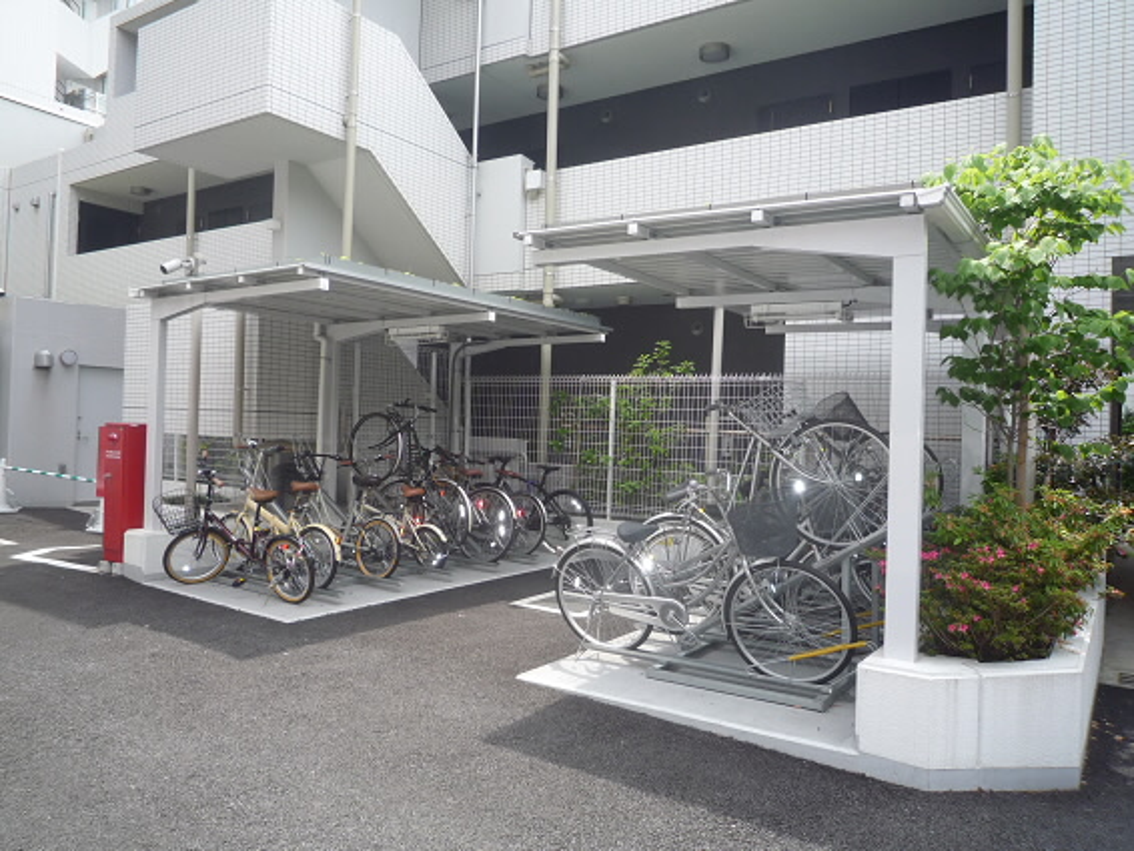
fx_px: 819
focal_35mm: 25
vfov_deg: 54.9
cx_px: 567
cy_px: 426
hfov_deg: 69.4
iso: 100
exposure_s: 1/320
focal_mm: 4.4
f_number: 2.8
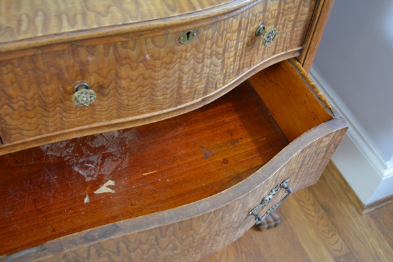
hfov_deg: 43.6
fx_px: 491
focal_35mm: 45
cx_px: 196
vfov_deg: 29.9
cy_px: 131
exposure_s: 1/30
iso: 1400
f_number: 4.5
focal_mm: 30
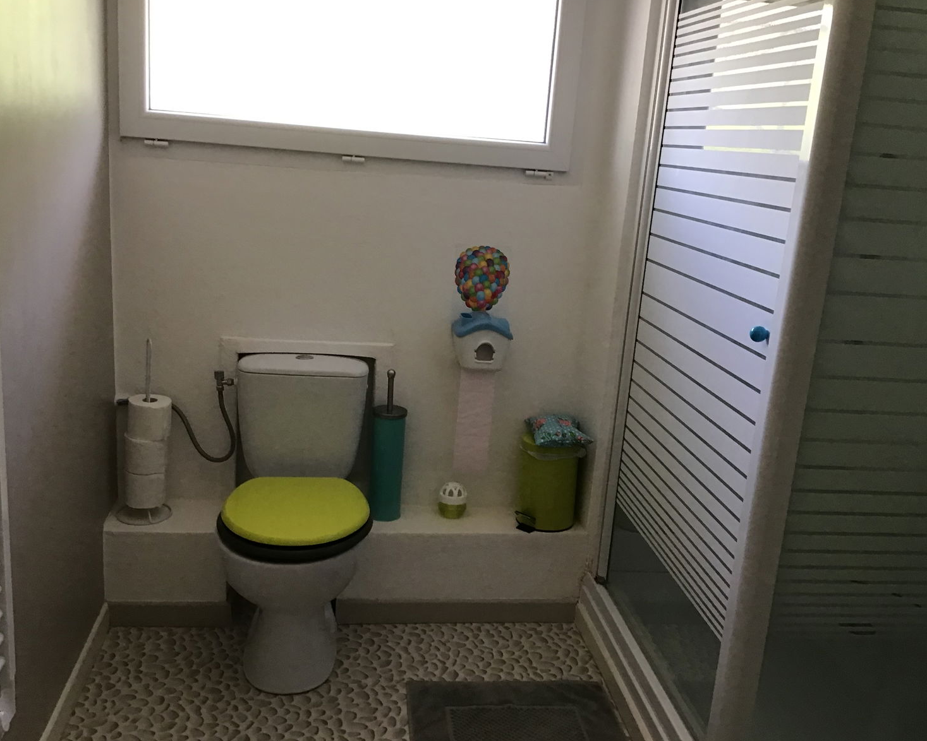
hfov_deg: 54.2
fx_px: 905
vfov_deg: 44.6
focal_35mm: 33
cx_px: 472
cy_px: 374
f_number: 2.4
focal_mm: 3.3
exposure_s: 1/33
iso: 100
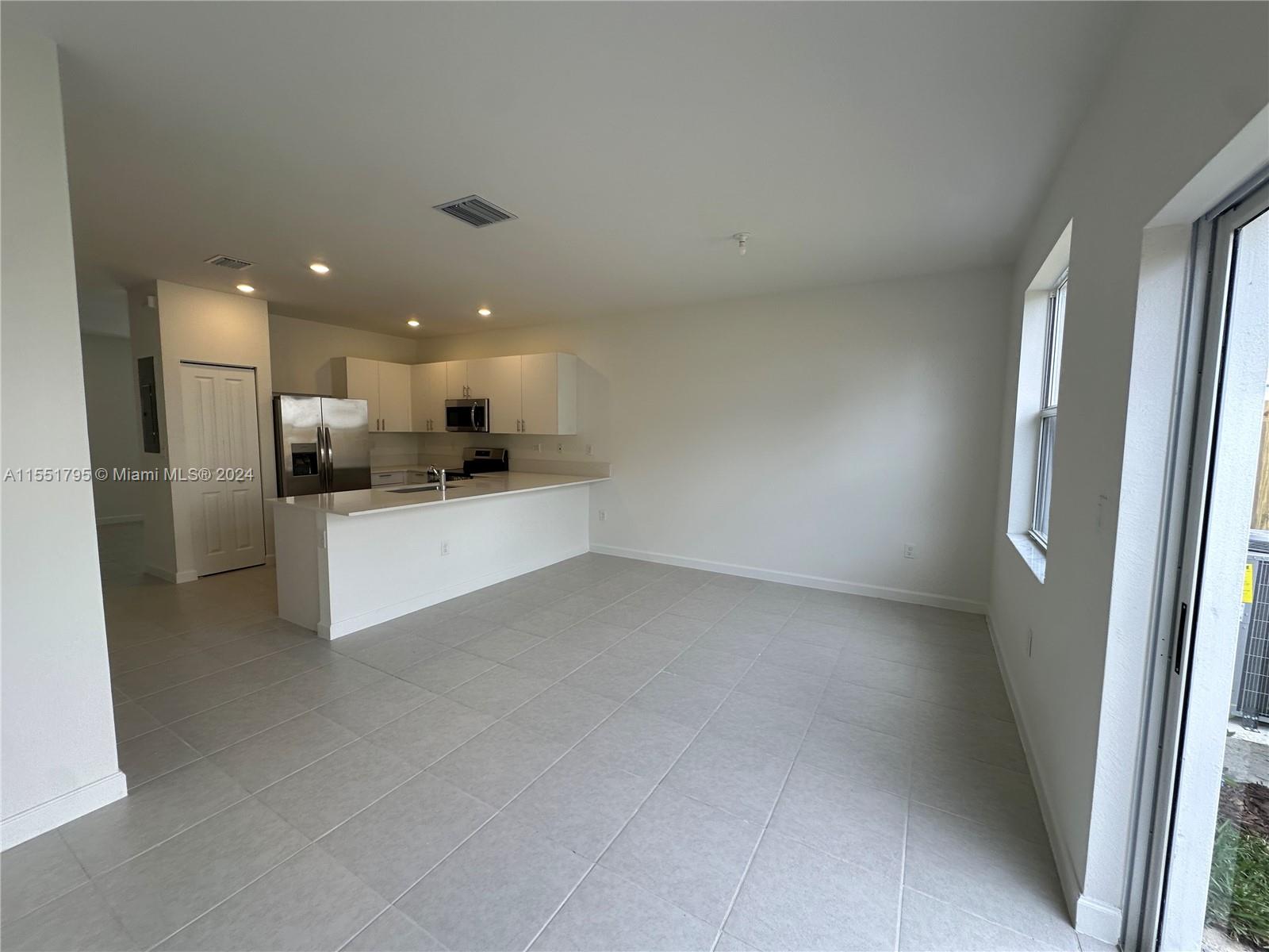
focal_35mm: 14
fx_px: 513
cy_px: 476
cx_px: 634
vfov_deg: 85.7
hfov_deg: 102.1
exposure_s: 1/120
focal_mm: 2.22
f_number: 2.2
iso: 50
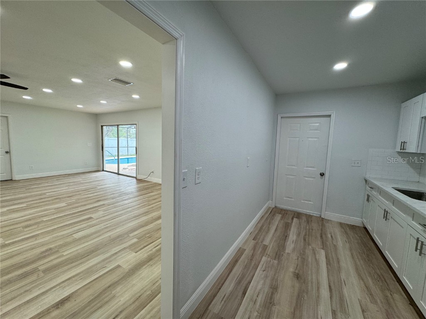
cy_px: 160
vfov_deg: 85.7
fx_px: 172
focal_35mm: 14
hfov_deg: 102.1
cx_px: 213
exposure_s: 1/120
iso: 125
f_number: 2.2
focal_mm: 2.22
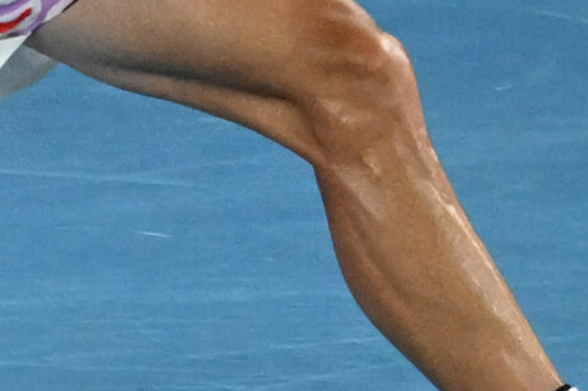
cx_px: 9
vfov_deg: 0.4
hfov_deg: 0.6
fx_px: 54496
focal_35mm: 3339
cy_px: -349
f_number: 4.5
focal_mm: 400
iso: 4000
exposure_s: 1/1600
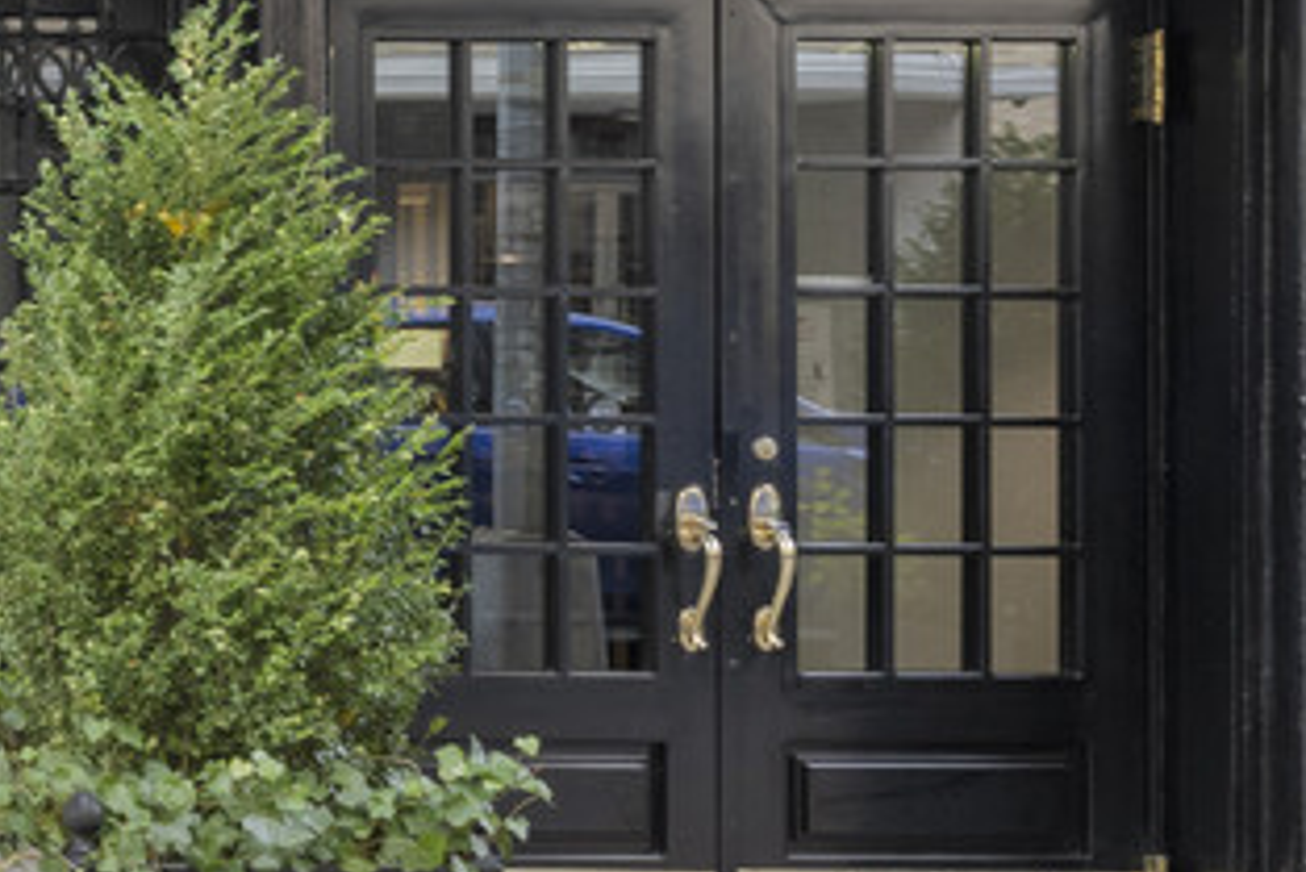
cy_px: 275
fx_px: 2432
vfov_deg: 20.2
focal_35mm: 67
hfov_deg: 20.5
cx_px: -1081
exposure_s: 1/5
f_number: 8
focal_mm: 14
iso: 320
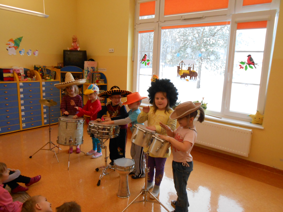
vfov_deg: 53.1
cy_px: 106
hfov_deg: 67.3
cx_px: 142
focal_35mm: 26
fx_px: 213
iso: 320
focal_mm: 4.6
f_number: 3.5
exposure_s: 1/250
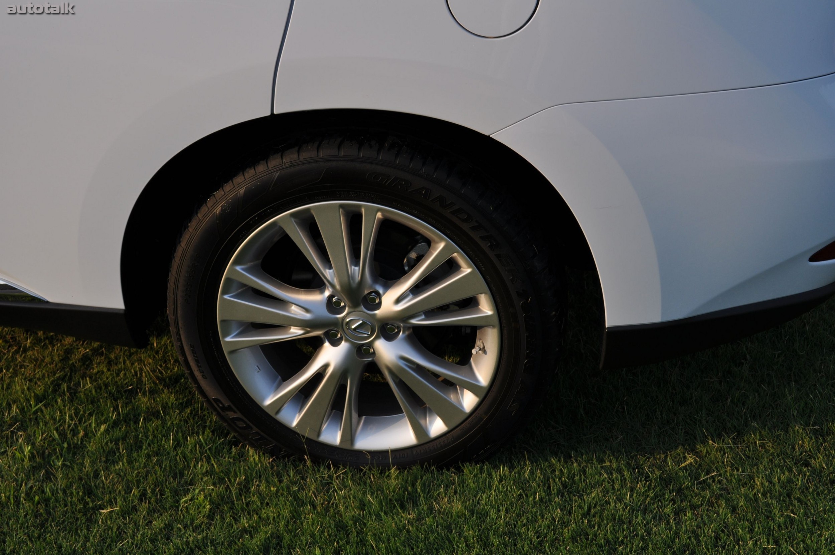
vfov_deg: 25.0
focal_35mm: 54
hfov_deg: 36.9
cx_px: 418
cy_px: 278
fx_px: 1251
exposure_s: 1/250
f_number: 8
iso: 200
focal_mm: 36
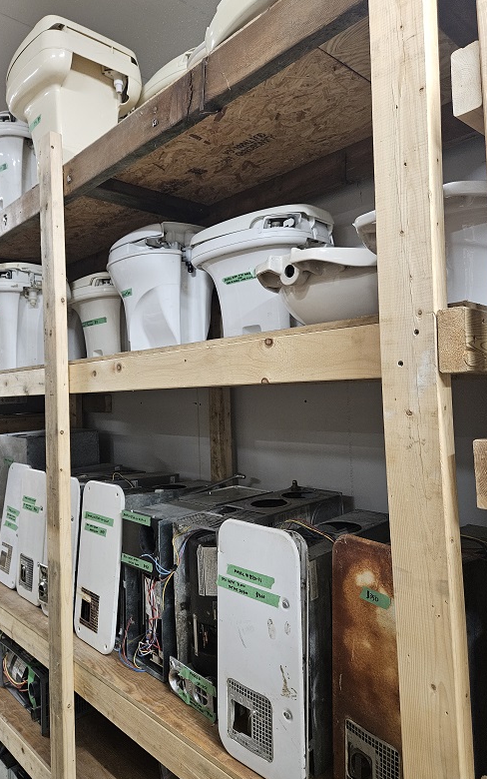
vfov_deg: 72.5
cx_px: 223
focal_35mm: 25
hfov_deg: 49.3
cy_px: 383
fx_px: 531
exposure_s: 1/120
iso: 500
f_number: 1.8
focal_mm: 5.4
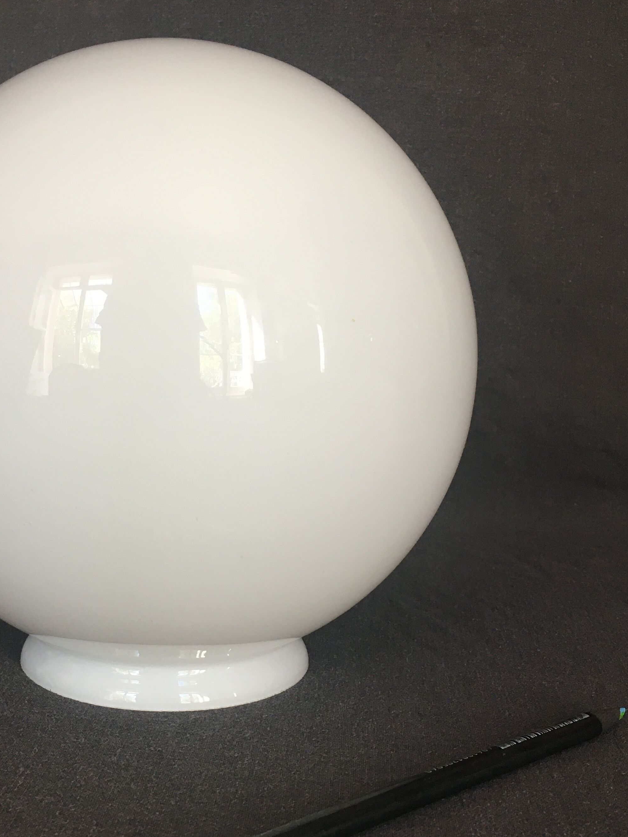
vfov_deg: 42.8
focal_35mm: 44
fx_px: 1064
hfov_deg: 32.6
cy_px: 481
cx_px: 211
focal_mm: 4.15
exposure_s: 1/33
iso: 50
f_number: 2.2
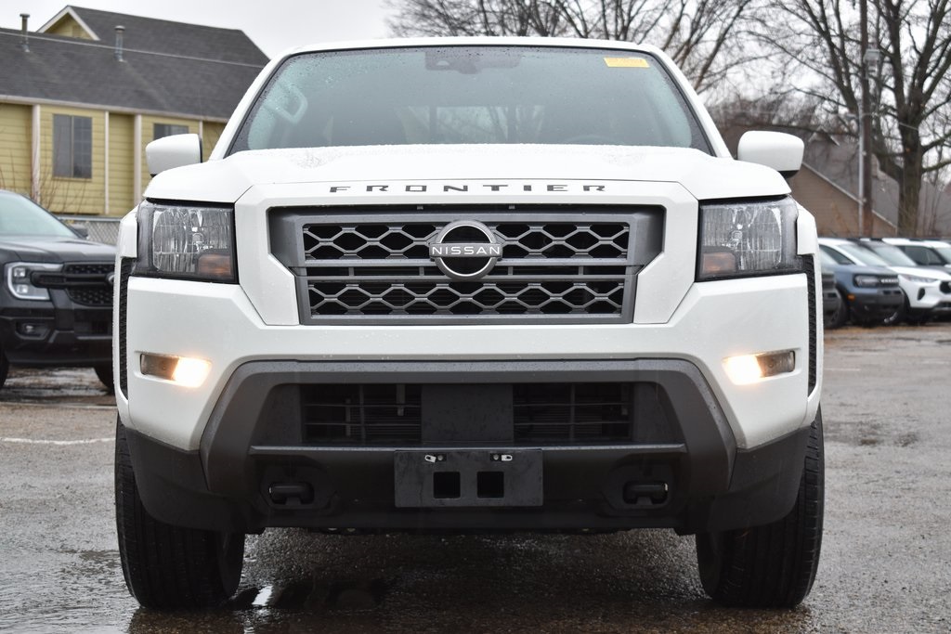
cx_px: 476
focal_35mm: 72
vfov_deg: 18.9
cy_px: 317
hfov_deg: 28.1
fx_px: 1902
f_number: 5.3
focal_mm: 48
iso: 400
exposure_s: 1/80
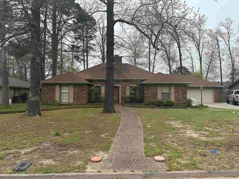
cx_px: 120
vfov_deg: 56.8
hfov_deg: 71.6
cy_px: 90
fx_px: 166
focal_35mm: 24
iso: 80
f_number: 1.78
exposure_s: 1/1495
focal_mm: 6.86
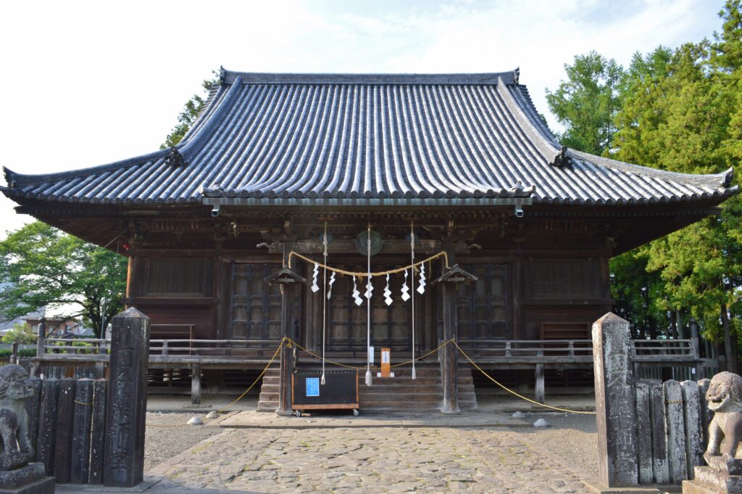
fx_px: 556
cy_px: 247
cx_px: 371
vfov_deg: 47.9
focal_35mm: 27
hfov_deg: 67.4
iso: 400
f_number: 8
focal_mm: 18
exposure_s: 1/250
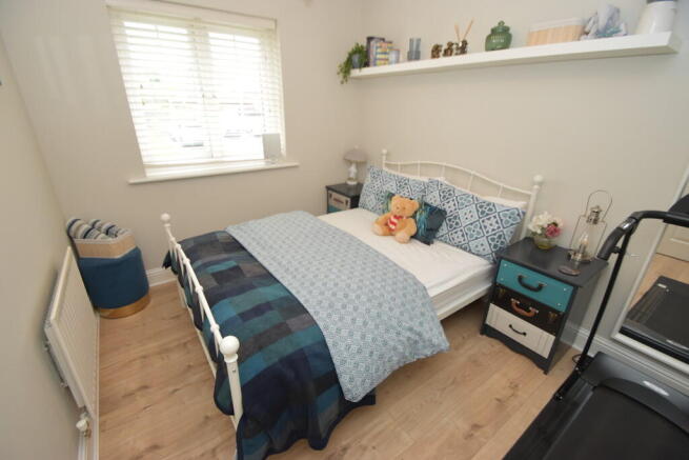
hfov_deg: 100.4
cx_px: 344
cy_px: 230
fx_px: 287
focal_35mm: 15
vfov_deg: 77.4
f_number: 4
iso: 720
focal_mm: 10
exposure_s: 1/60
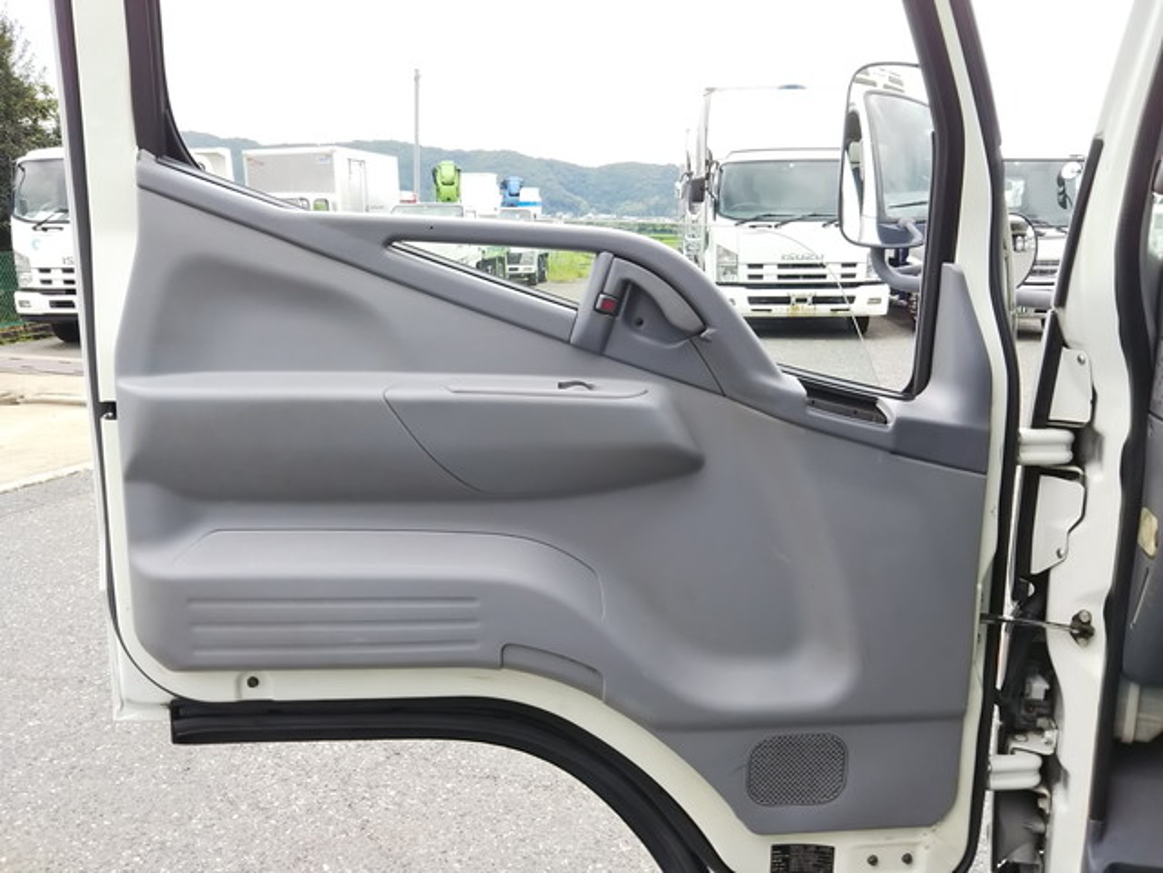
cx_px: 582
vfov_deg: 46.8
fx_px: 1008
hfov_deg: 60.0
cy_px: 436
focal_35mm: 30
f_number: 2.2
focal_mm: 4
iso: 20
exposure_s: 1/154
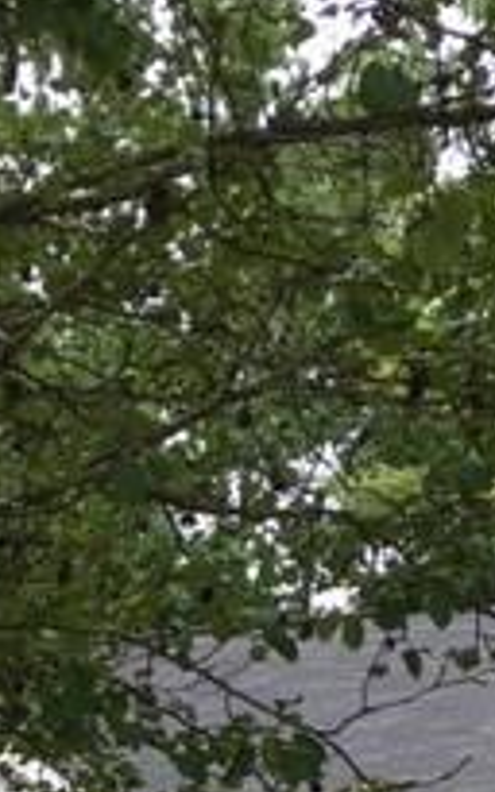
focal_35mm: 96
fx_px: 2074
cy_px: 1213
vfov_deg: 18.9
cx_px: 27
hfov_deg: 13.5
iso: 25
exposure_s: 1/213
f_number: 2.2
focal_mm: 4.15
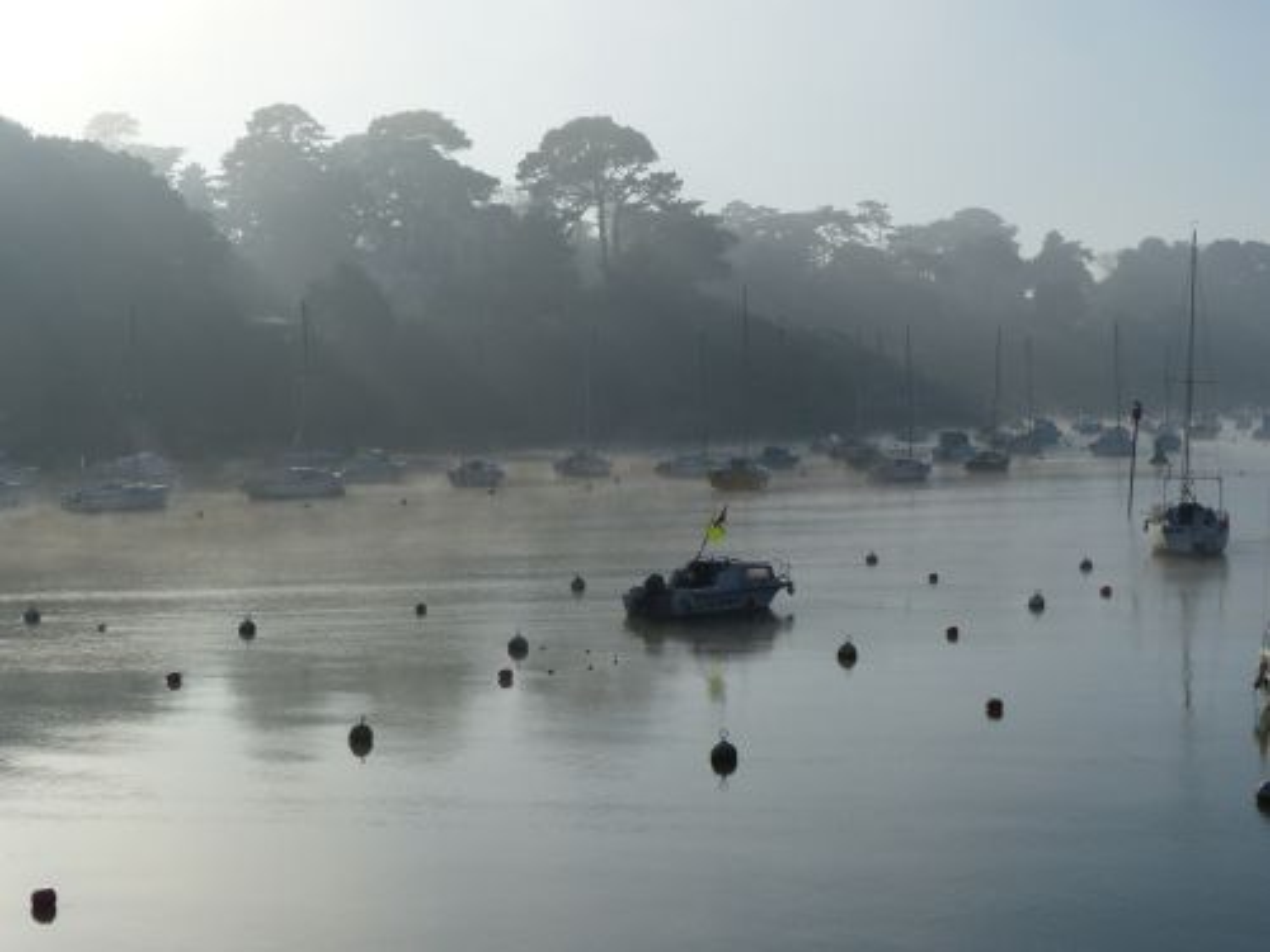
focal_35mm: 69
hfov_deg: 28.2
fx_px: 2531
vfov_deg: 21.3
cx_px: 635
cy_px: 476
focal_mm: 12.5
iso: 100
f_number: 5.6
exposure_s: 1/1600
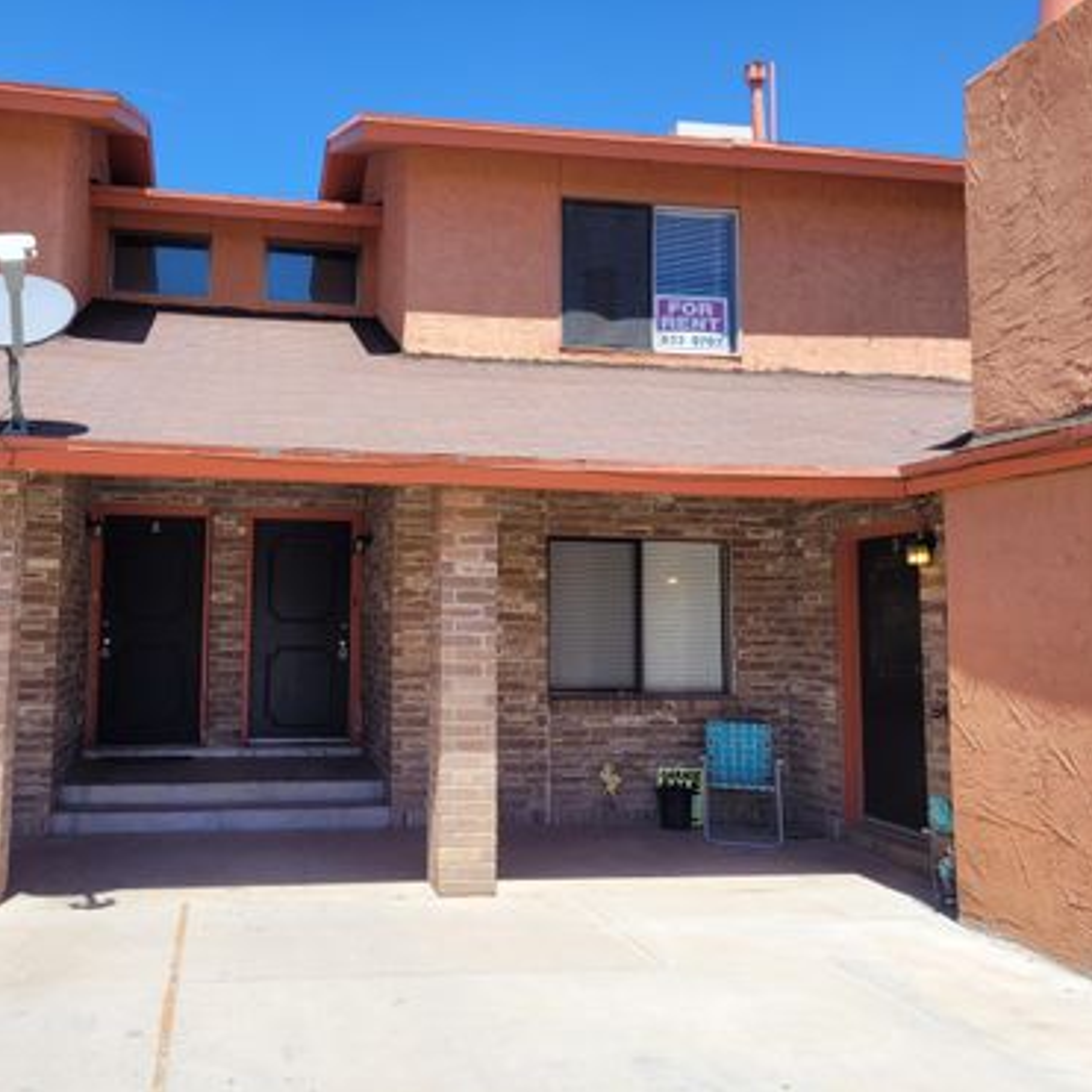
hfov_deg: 51.9
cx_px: 403
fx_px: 1106
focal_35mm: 31
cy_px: 546
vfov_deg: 52.5
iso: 40
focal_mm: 5.4
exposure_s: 1/1533
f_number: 1.8
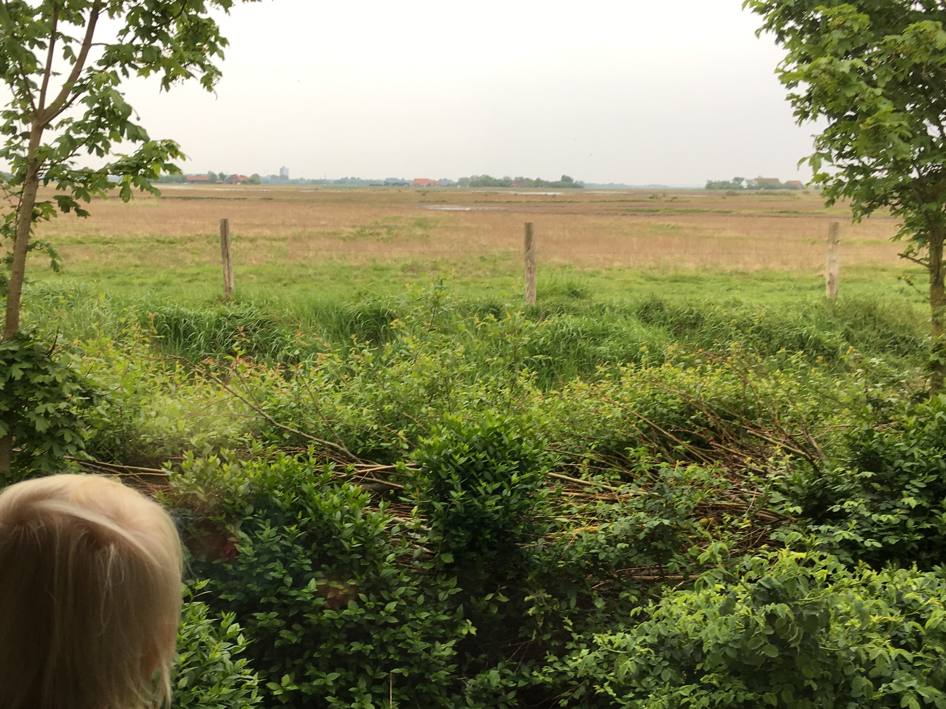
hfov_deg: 45.7
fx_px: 1120
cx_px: 419
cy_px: 449
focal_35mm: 41
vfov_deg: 34.9
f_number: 2.2
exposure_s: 1/50
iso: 25
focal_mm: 4.15
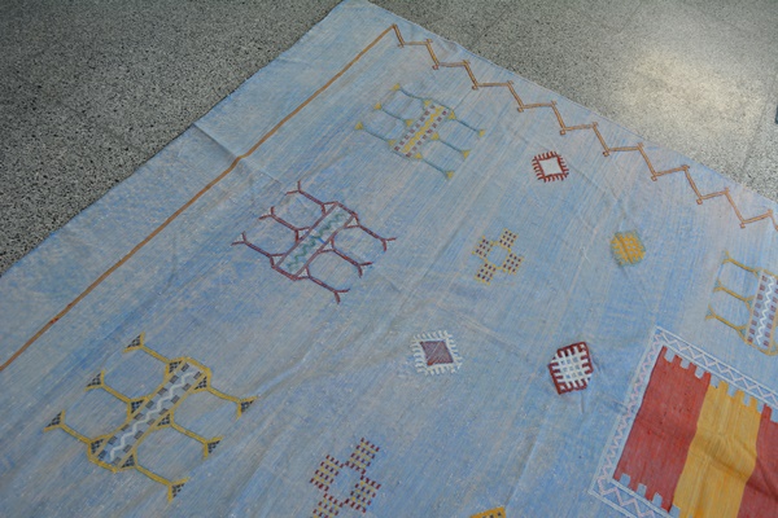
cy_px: 259
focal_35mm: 30
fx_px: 648
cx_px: 389
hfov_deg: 61.9
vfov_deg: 43.6
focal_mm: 20
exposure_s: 1/125
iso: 320
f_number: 5.6
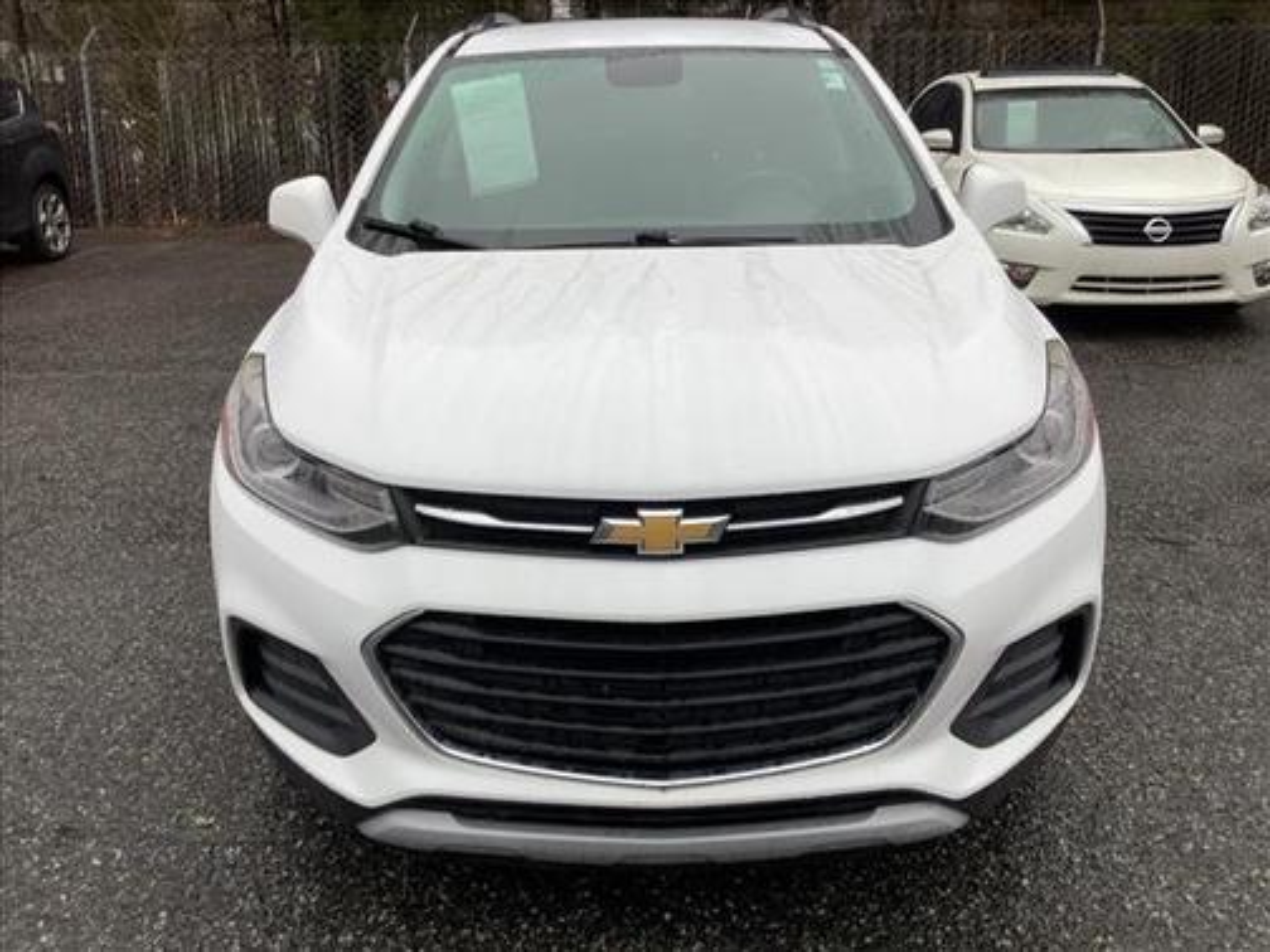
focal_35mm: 31
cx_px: 635
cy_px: 476
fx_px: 1137
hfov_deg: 58.4
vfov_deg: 45.4
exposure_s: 1/173
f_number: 2.4
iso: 25
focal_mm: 3.3
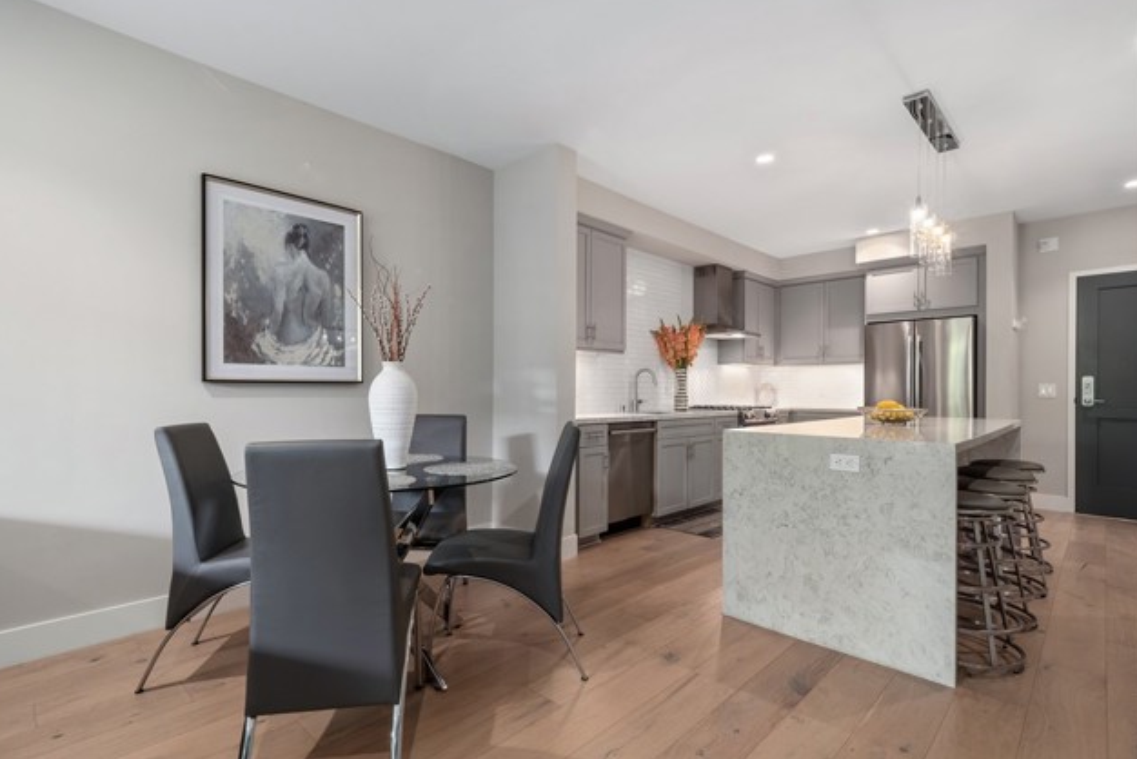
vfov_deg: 70.4
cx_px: 565
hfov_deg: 93.2
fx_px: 537
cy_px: 412
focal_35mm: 17
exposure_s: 1/20
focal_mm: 8
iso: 200
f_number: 8
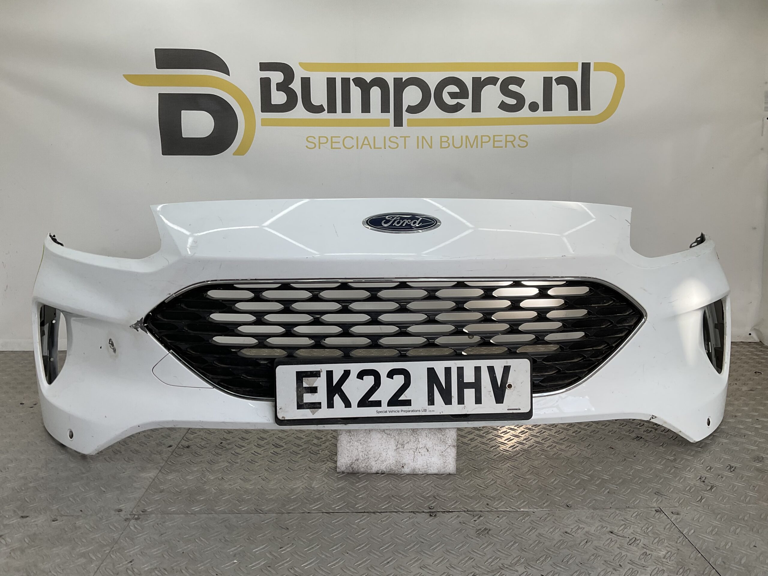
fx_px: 643
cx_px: 384
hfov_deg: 61.7
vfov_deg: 48.2
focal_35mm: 29
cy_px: 288
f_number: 1.8
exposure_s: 1/355
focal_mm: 3
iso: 16
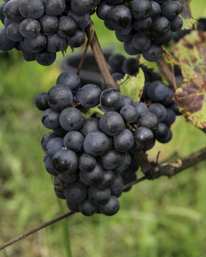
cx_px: 90
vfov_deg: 21.2
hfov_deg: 17.1
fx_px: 686
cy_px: 89
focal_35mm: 90
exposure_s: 1/500
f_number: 8
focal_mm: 66
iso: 3200
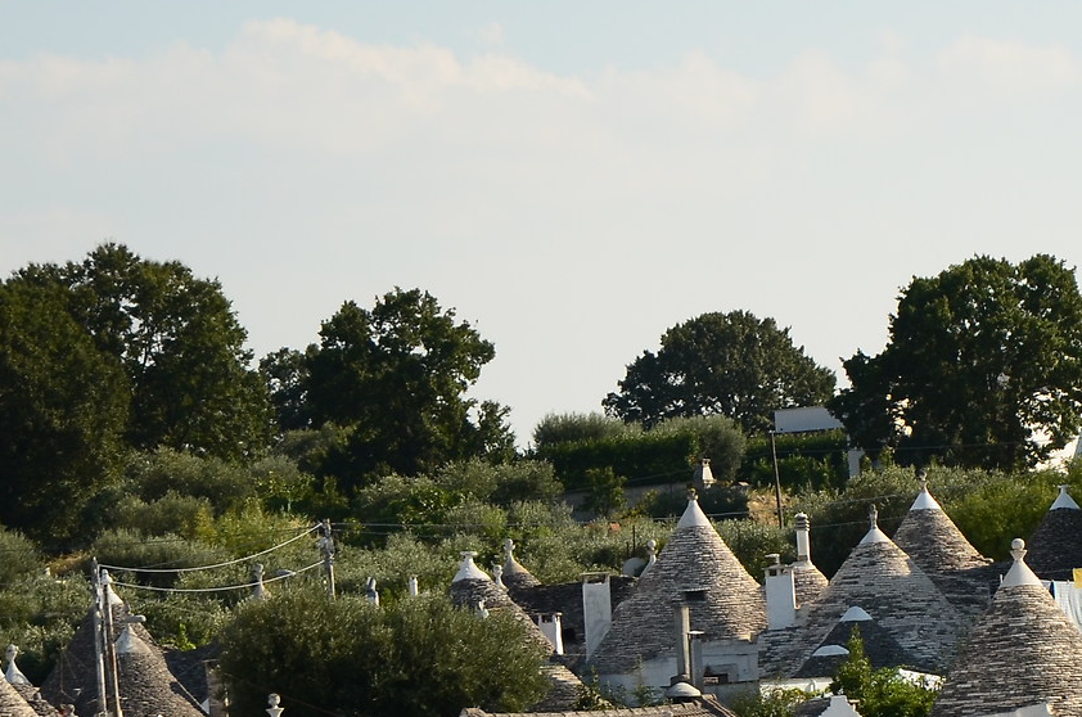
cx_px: 1167
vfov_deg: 5.1
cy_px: 891
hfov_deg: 7.7
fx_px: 7950
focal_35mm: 265
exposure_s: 1/1000
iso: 200
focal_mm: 62
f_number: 5.3
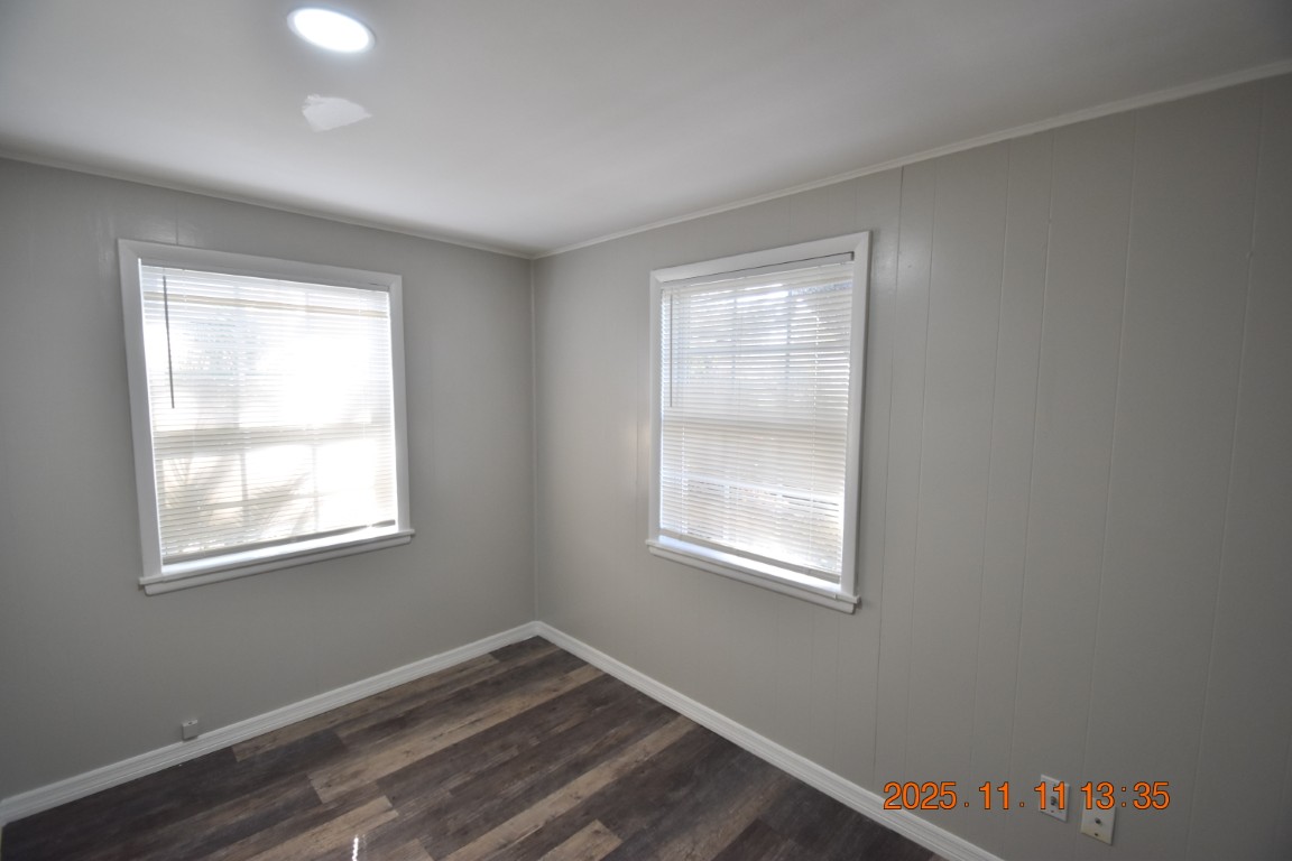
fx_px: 538
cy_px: 430
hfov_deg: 100.4
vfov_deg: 77.3
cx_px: 646
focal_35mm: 15
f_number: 3.5
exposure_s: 1/125
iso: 800
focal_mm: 10
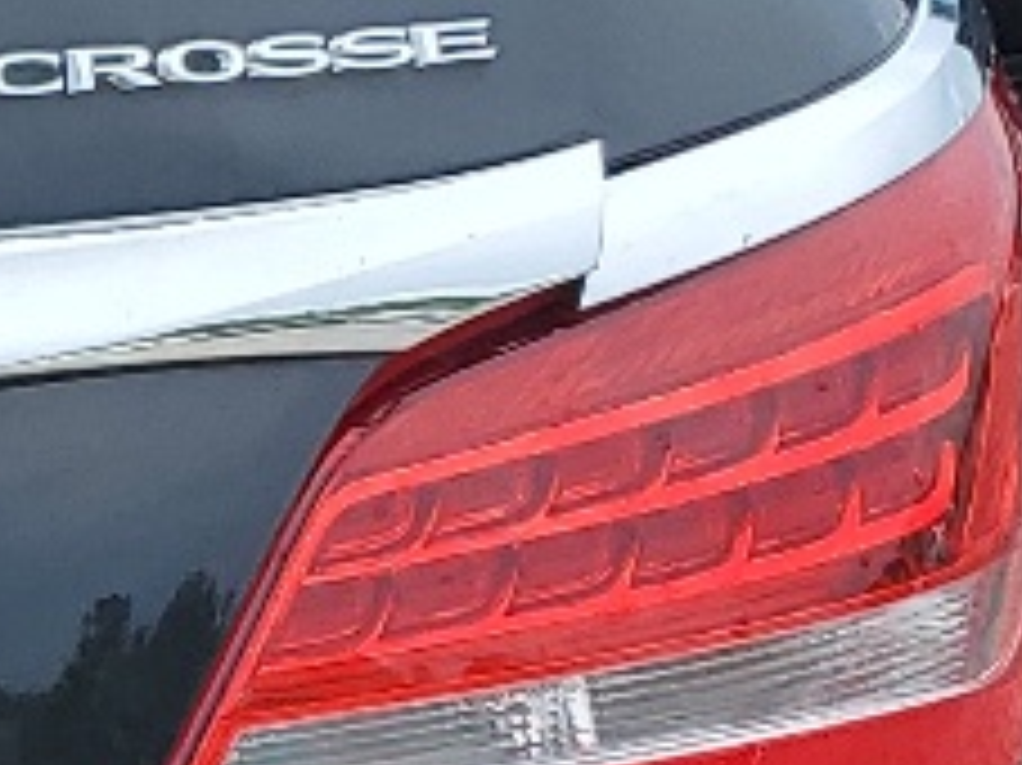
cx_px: -1008
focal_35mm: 183
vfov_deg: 8.1
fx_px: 5400
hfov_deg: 10.0
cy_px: 792
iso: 50
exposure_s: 1/2500
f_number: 1.5
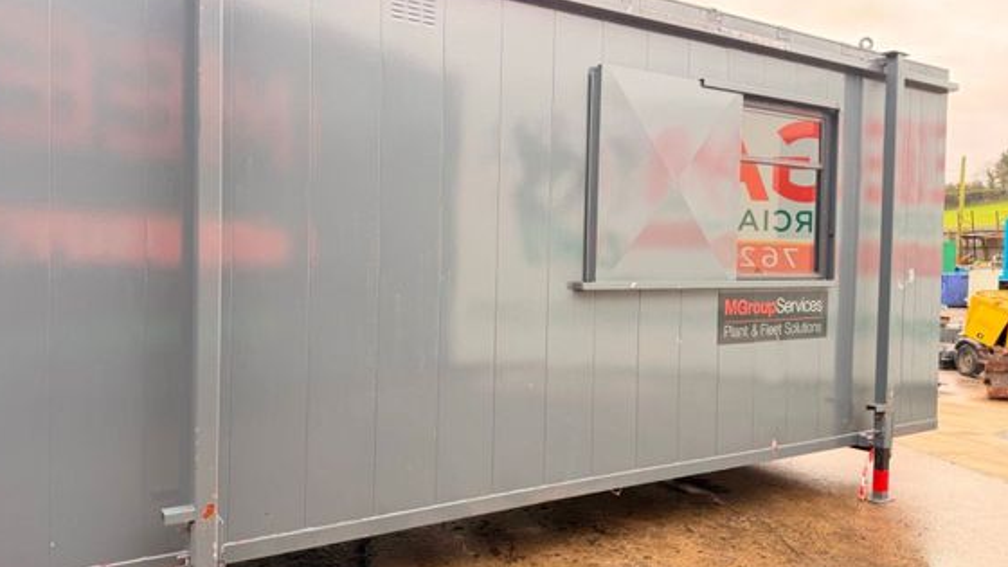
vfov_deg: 41.5
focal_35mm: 28
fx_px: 748
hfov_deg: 67.9
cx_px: 488
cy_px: 270
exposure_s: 1/187
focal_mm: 6.76
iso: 80
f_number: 1.78
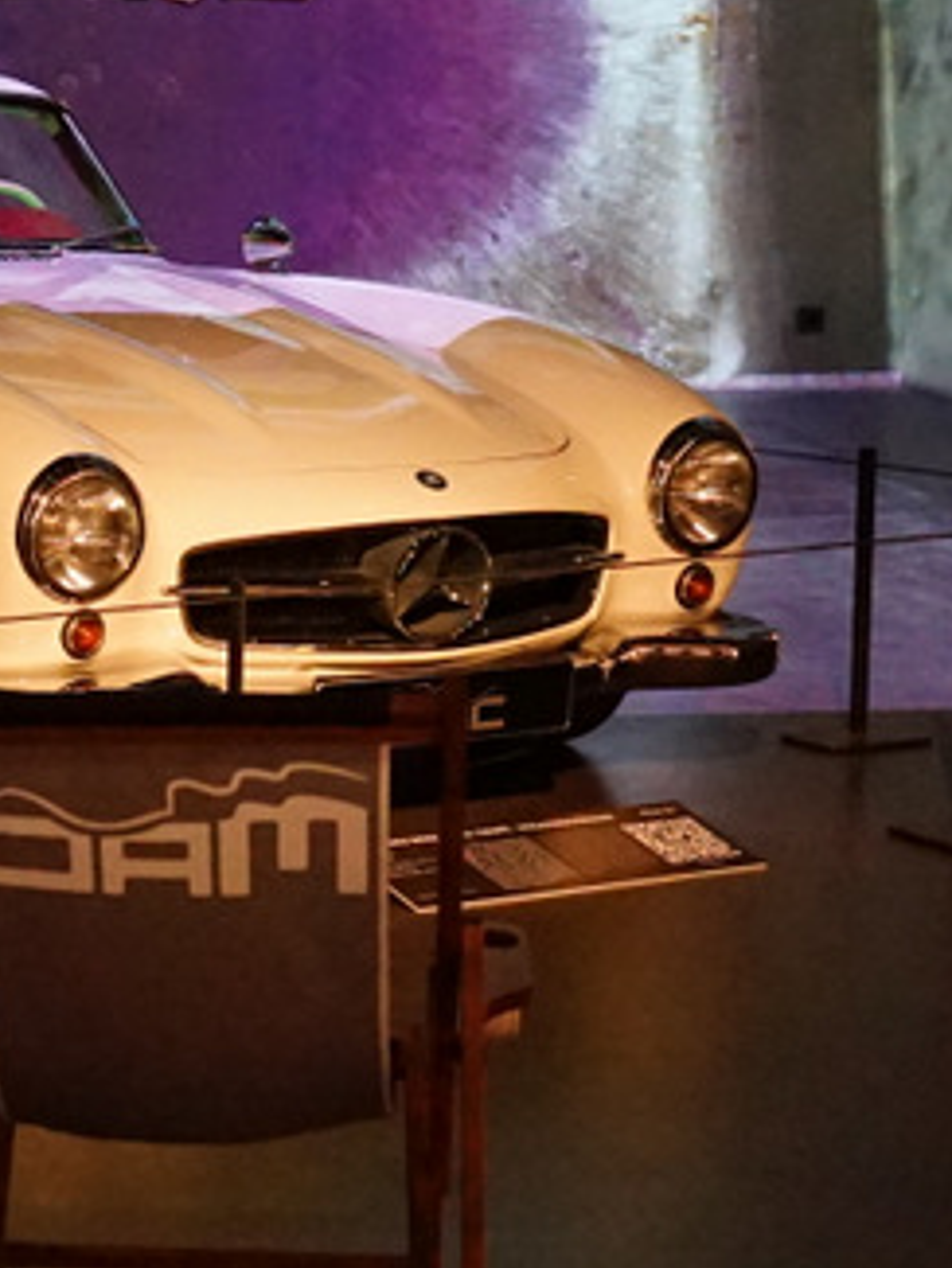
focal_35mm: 123
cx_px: -105
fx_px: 4507
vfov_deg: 16.0
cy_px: 531
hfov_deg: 11.9
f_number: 3.5
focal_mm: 35
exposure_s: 1/60
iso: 6400
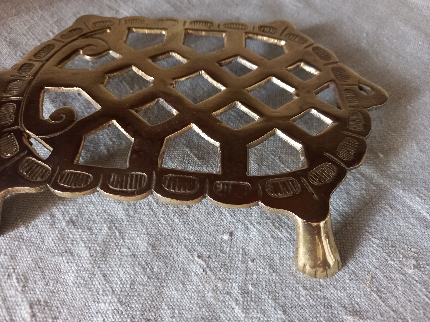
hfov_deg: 69.4
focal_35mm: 25
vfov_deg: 54.9
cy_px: 161
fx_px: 311
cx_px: 215
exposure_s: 1/20
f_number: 2
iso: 500
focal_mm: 4.6
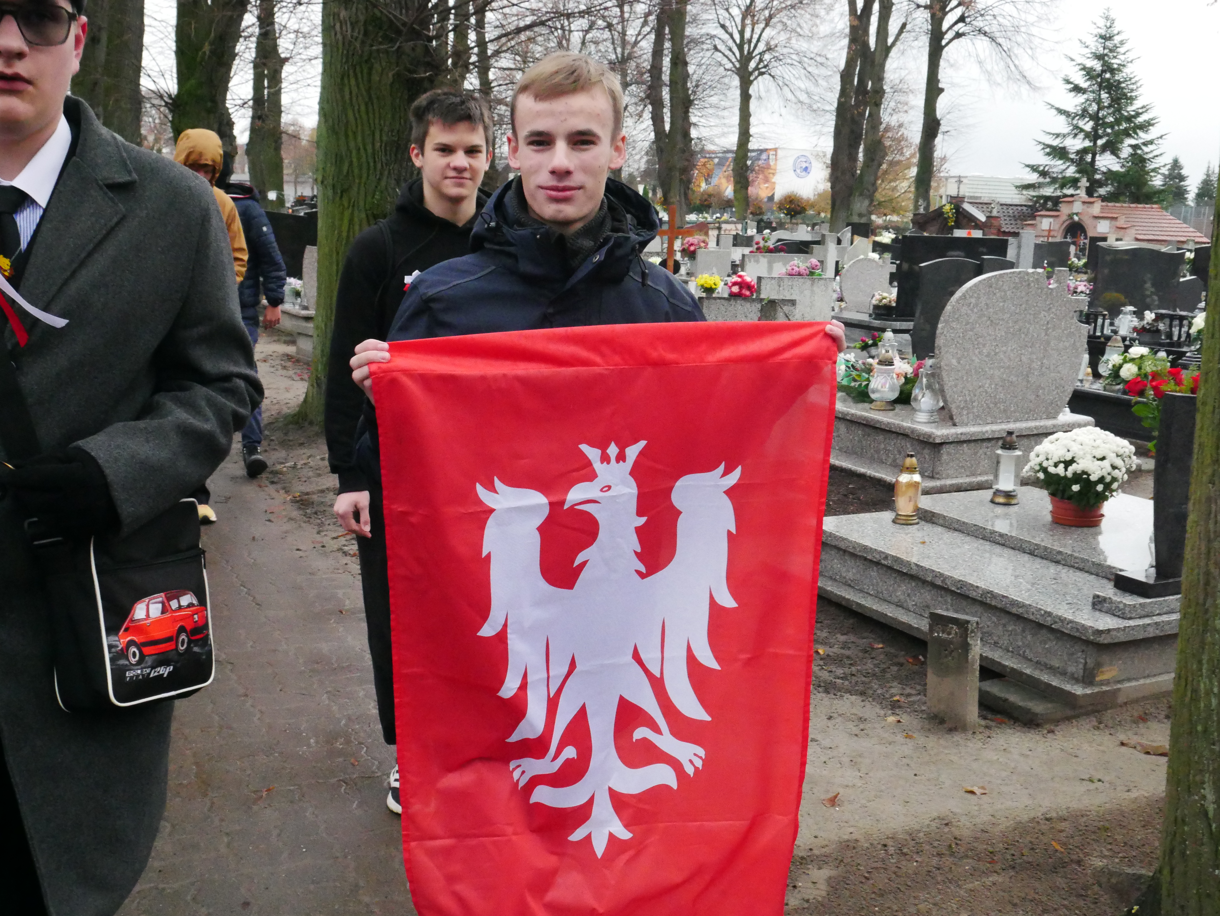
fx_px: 1410
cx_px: 610
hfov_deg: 46.8
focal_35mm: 40
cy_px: 458
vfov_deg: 36.0
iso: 6400
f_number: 10
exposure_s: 1/500
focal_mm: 20
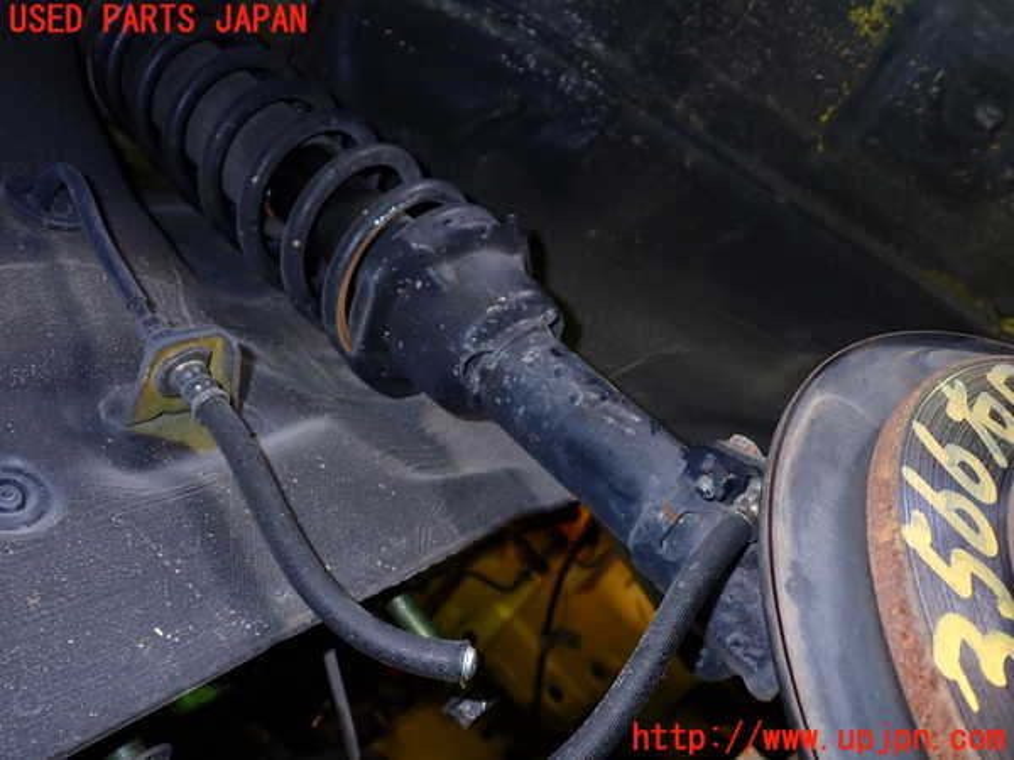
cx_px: 507
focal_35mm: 30
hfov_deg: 60.0
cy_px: 380
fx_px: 879
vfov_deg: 46.8
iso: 200
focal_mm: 5.4
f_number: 2.3
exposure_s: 1/30
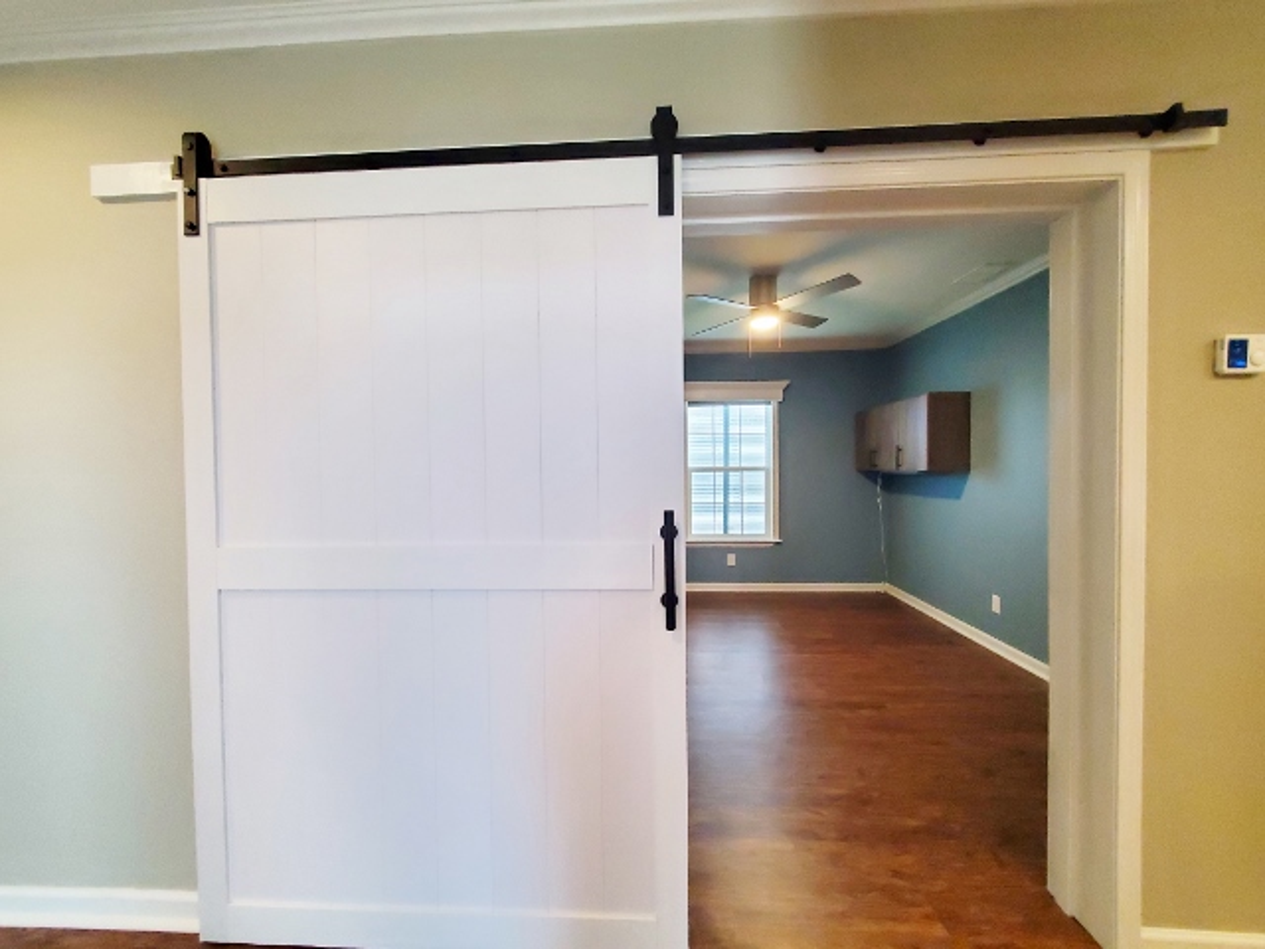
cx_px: 632
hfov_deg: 106.2
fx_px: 475
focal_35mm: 13
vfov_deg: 89.9
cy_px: 474
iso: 500
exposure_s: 1/60
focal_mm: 1.8
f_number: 2.2
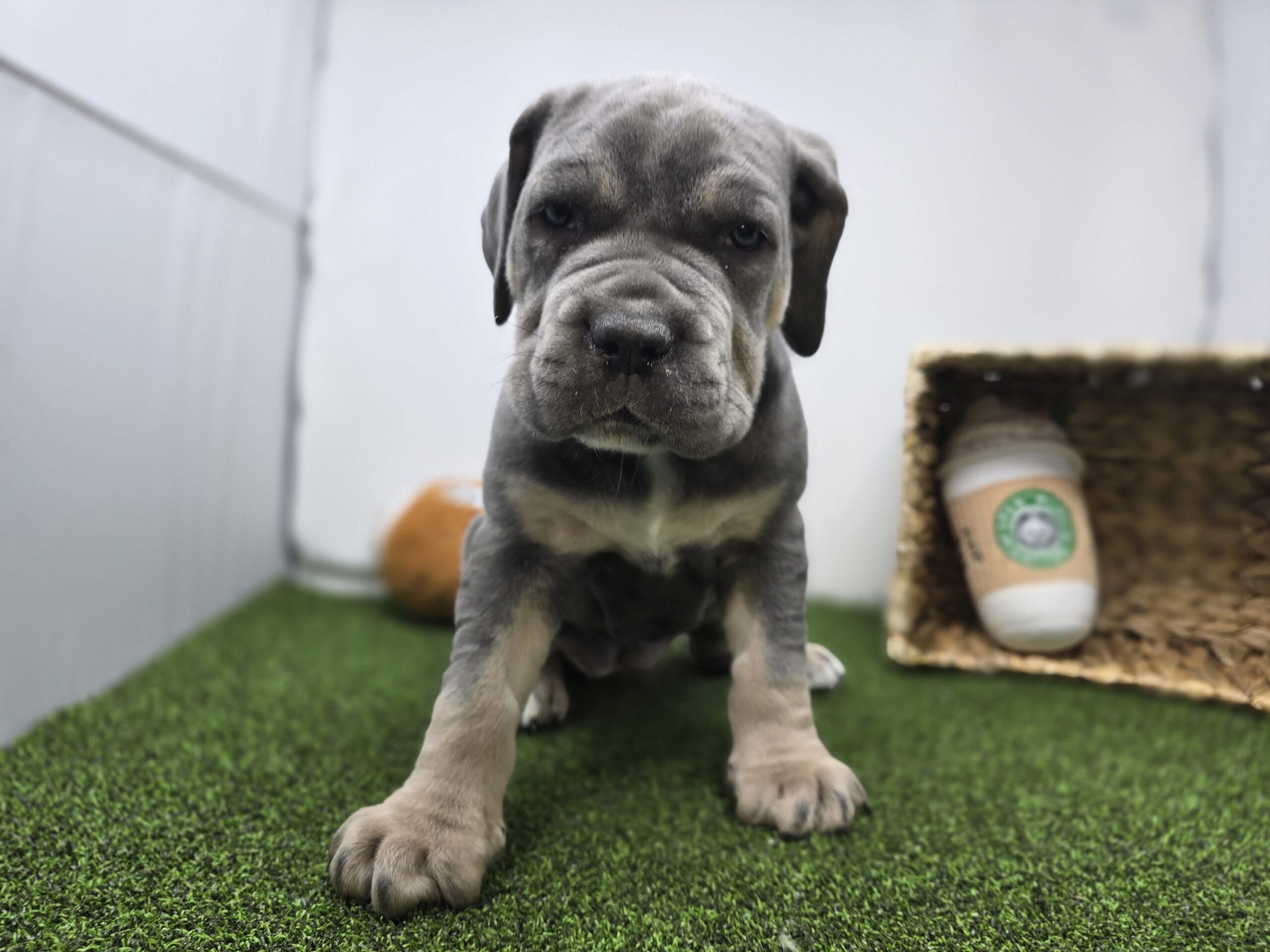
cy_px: 476
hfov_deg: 73.9
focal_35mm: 23
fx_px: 844
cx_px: 635
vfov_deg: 58.9
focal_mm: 6.3
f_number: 1.7
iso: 64
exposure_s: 1/120
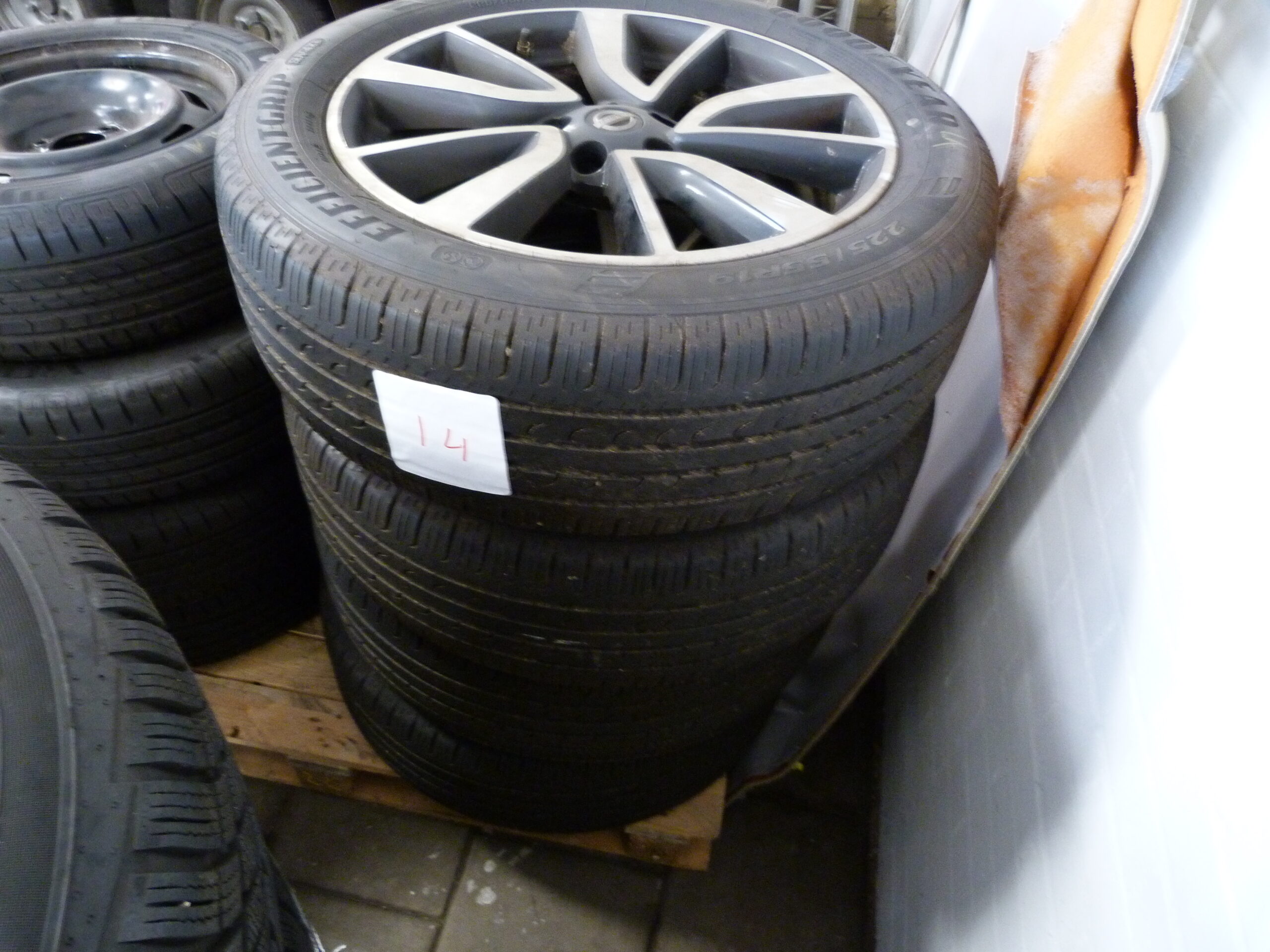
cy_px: 476
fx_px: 917
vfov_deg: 54.9
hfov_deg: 69.4
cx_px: 635
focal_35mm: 25
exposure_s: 1/5
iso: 400
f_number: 2.8
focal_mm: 4.5
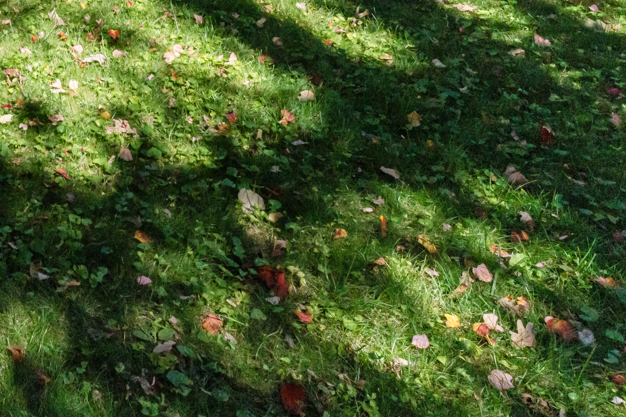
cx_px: -229
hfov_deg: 30.1
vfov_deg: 20.8
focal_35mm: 49
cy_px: -294
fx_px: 852
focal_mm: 14
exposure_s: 1/60
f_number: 11
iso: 1000
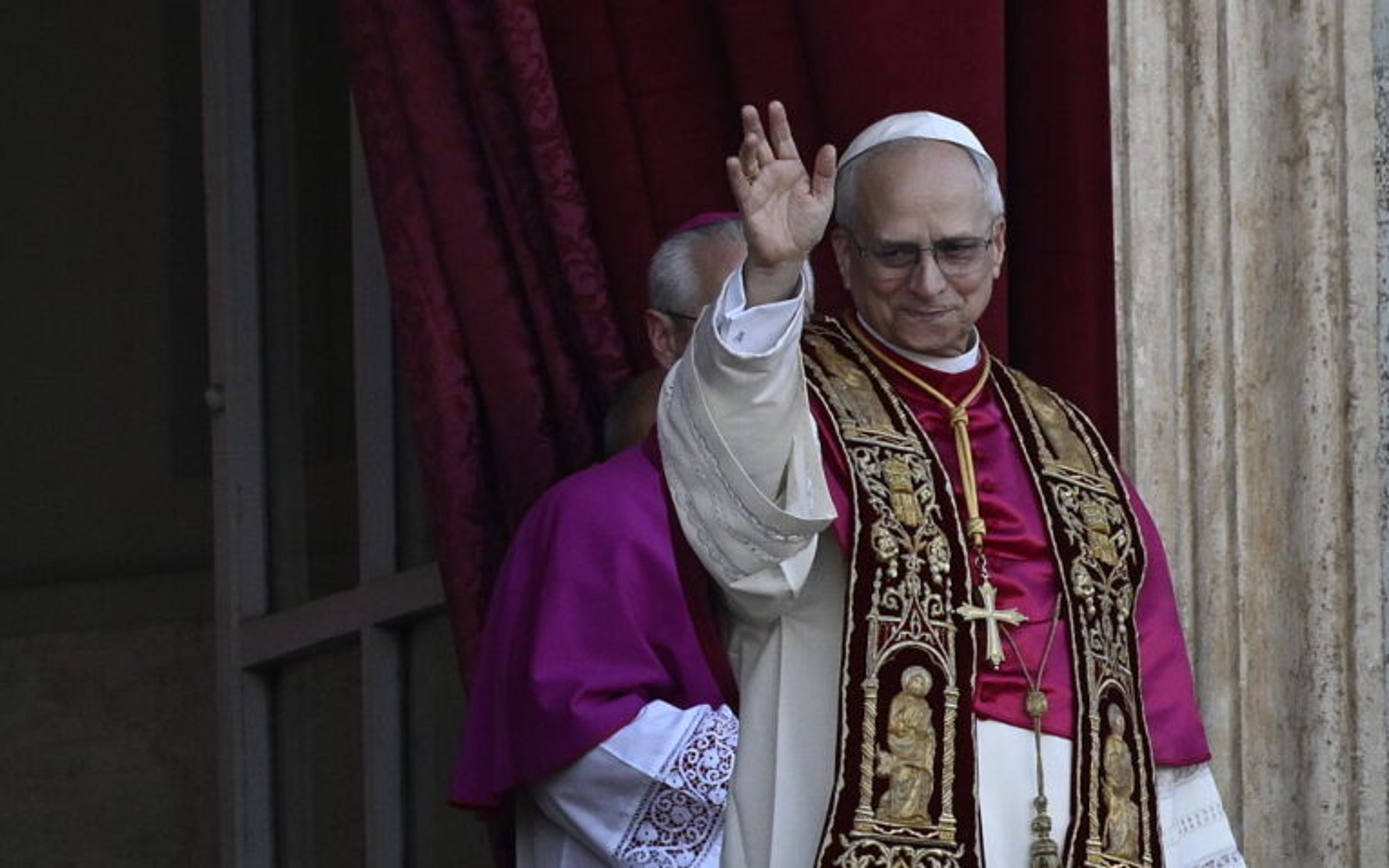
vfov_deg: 1.5
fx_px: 32515
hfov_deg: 2.4
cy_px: 407
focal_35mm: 859
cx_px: 694
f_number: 8
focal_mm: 560
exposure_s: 1/640
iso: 1600
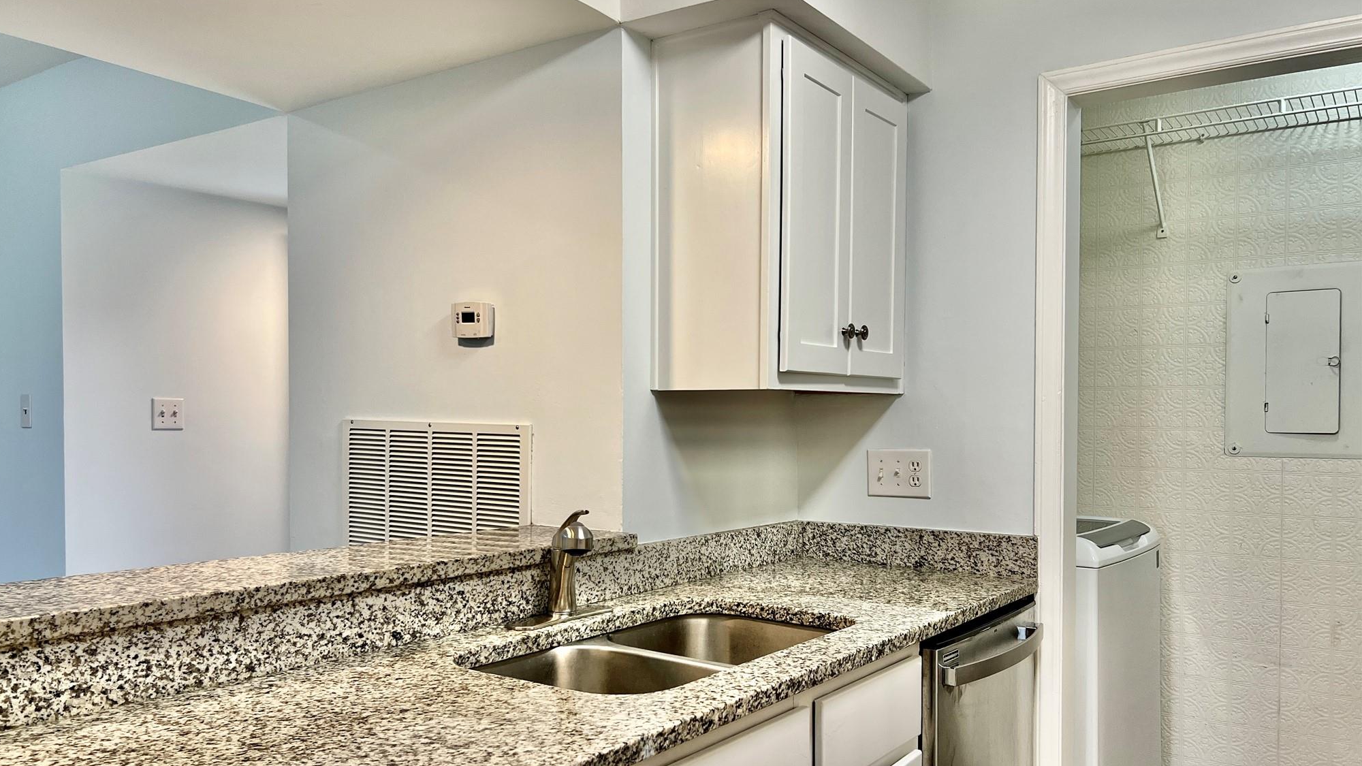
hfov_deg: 66.1
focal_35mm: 29
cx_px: 665
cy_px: 429
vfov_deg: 40.1
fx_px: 1047
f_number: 1.5
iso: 100
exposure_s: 1/120
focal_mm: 5.7
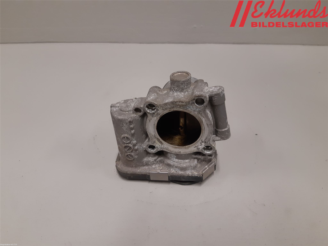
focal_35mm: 26
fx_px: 246
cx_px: 164
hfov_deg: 67.3
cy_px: 123
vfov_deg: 53.1
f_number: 1.7
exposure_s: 1/50
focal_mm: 3.93
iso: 100
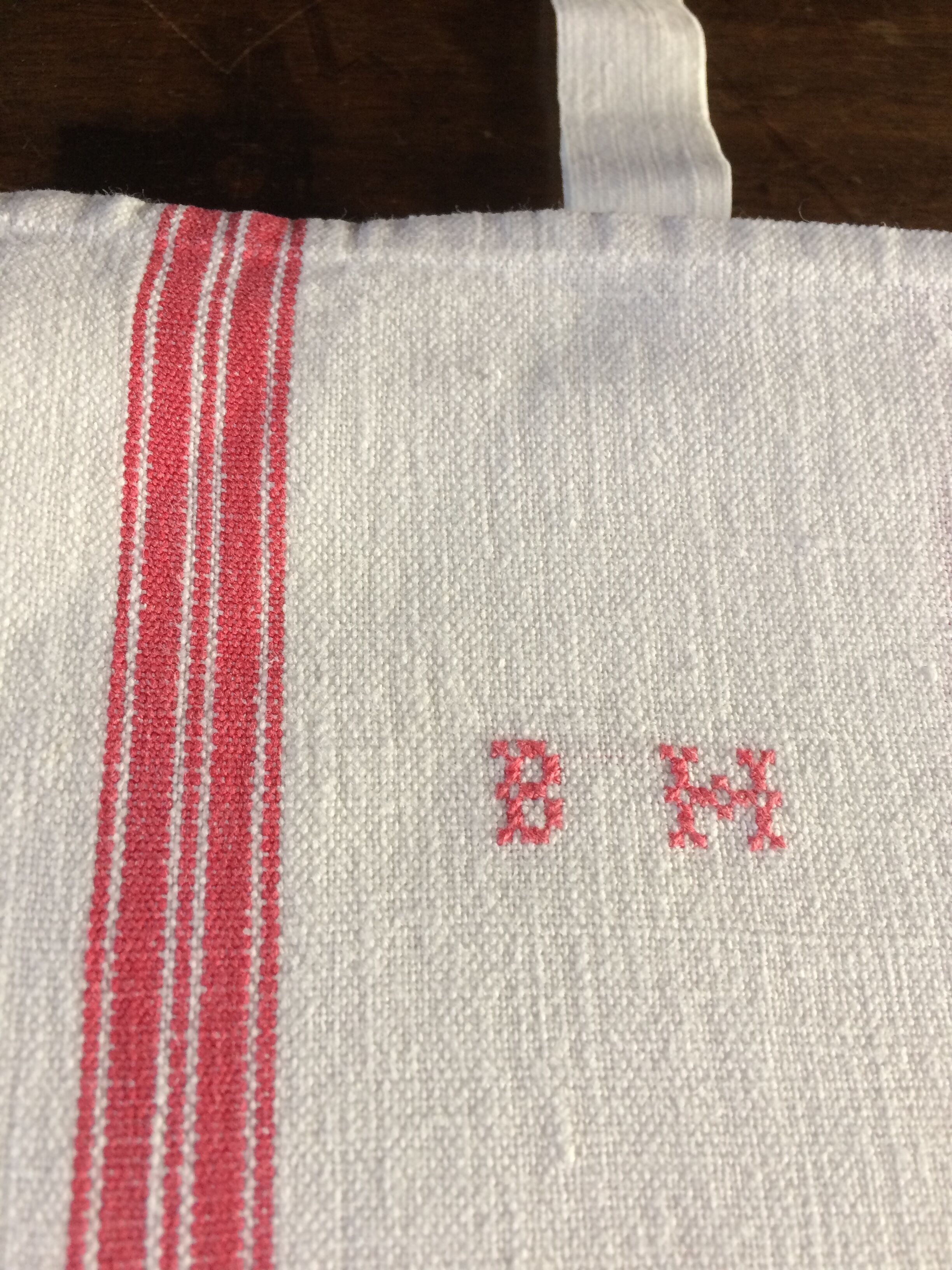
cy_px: 635
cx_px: 476
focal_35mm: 29
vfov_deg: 61.7
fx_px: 1063
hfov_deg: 48.2
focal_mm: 4.15
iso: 100
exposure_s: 1/33
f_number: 2.2
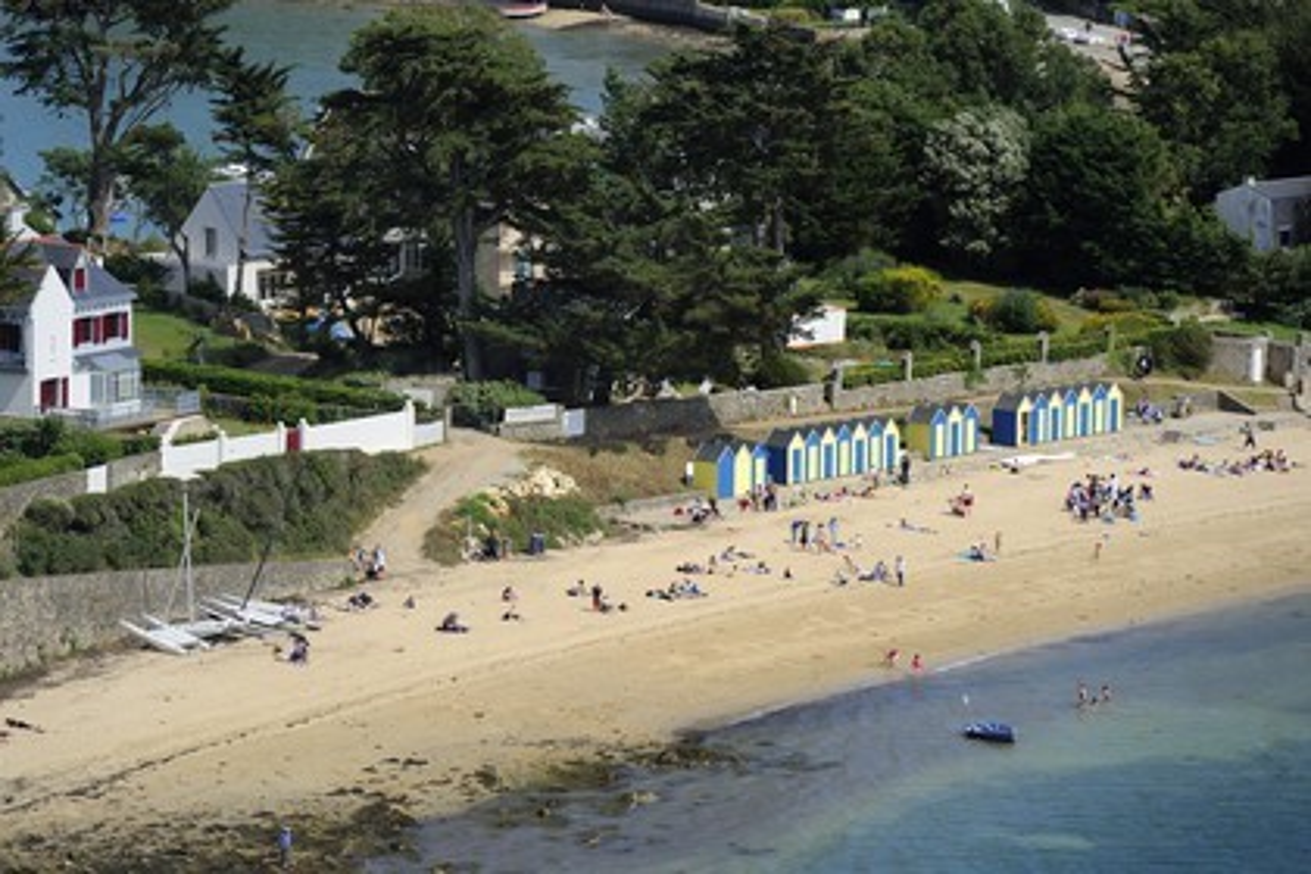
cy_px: 437
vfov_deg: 6.9
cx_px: 656
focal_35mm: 200
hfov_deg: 10.3
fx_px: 7283
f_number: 5.6
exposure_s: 1/2000
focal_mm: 200
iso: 400
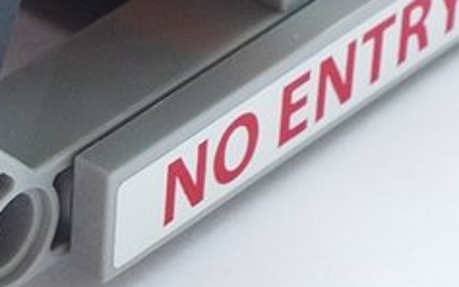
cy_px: -367
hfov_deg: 6.4
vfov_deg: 4.0
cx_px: -33
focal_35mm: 325
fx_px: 4065
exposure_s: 1/30
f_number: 3.5
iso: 100
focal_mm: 9.8
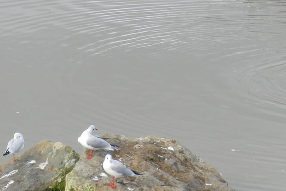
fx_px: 2949
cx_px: -5
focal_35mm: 371
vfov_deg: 3.7
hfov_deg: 5.5
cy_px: 0
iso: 160
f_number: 5.1
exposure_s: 1/250
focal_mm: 25.7
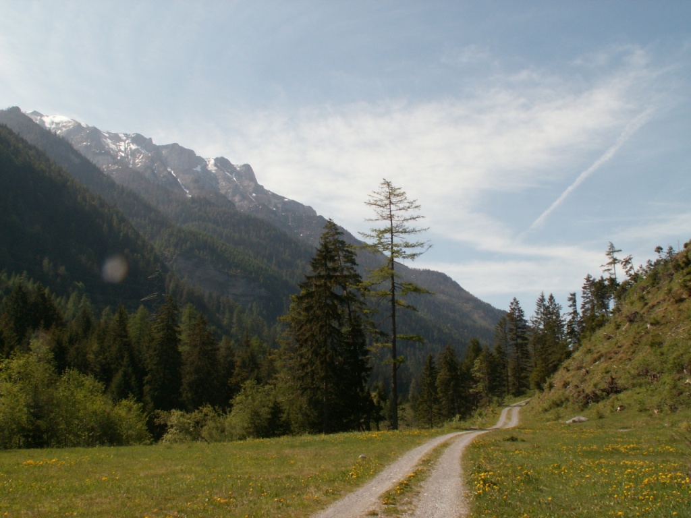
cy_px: 259
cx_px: 346
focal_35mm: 35
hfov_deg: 52.6
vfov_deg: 40.7
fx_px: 699
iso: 50
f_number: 8
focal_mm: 5.86
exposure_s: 1/160
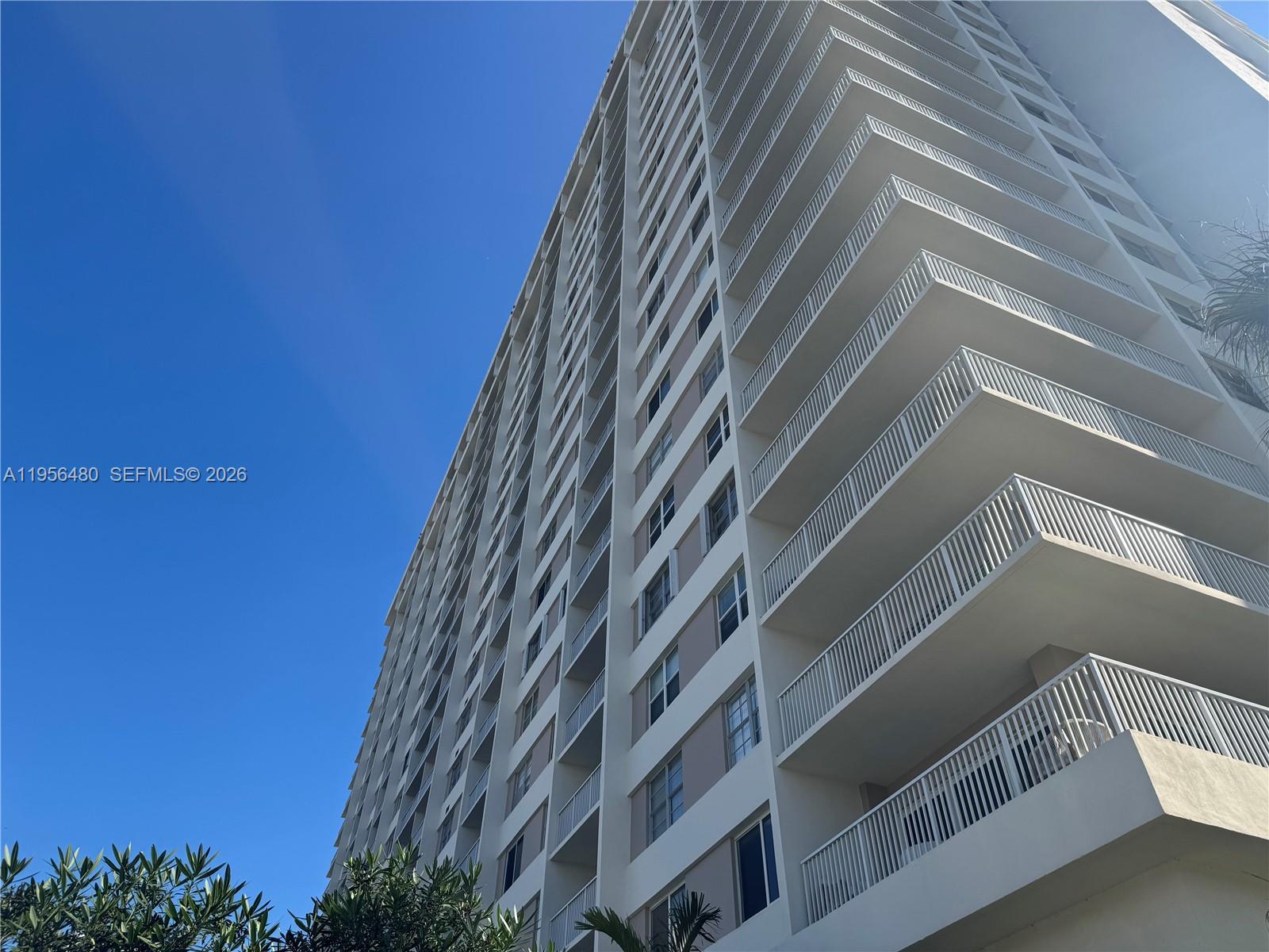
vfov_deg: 56.8
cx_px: 634
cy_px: 476
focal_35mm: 24
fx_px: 880
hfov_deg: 71.6
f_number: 1.78
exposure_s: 1/3802
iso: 80
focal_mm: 6.76
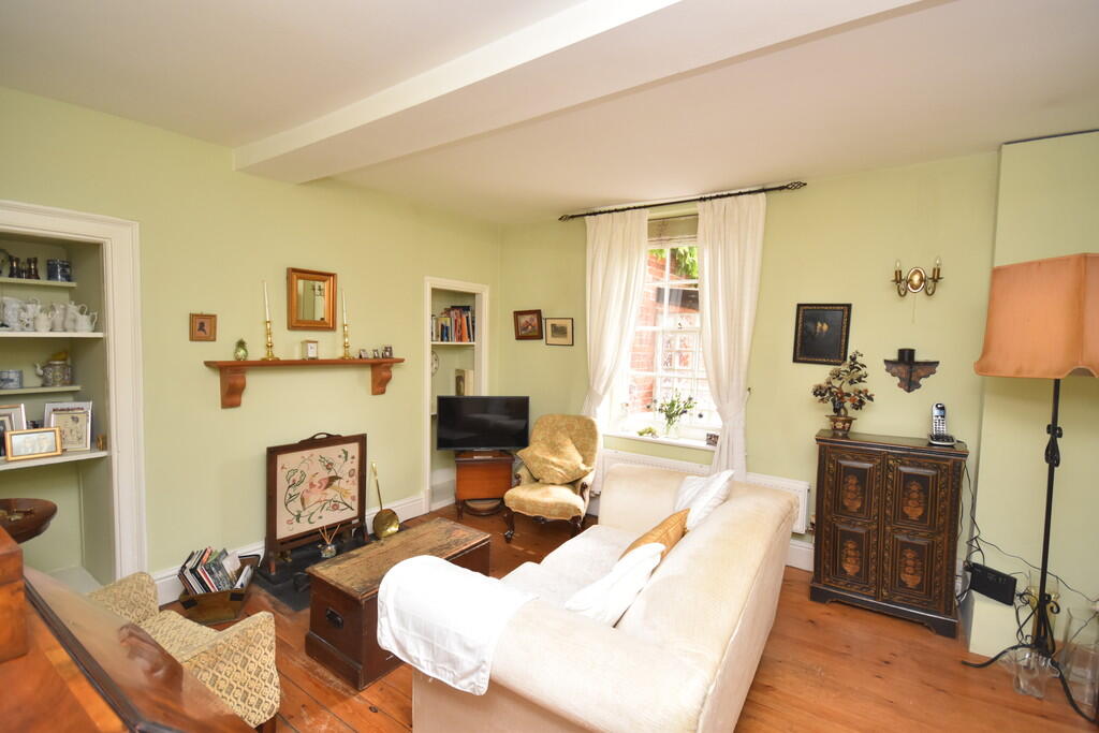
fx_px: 458
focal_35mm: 15
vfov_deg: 77.3
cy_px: 366
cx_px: 550
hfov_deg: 100.4
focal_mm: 10
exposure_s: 1/125
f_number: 4
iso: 800
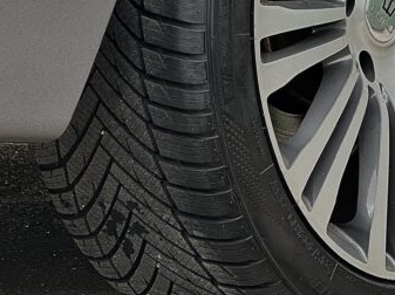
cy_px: 11
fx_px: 2086
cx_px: 350
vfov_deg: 8.1
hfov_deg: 10.8
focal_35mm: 183
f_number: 2.8
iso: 50
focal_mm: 9
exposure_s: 1/121
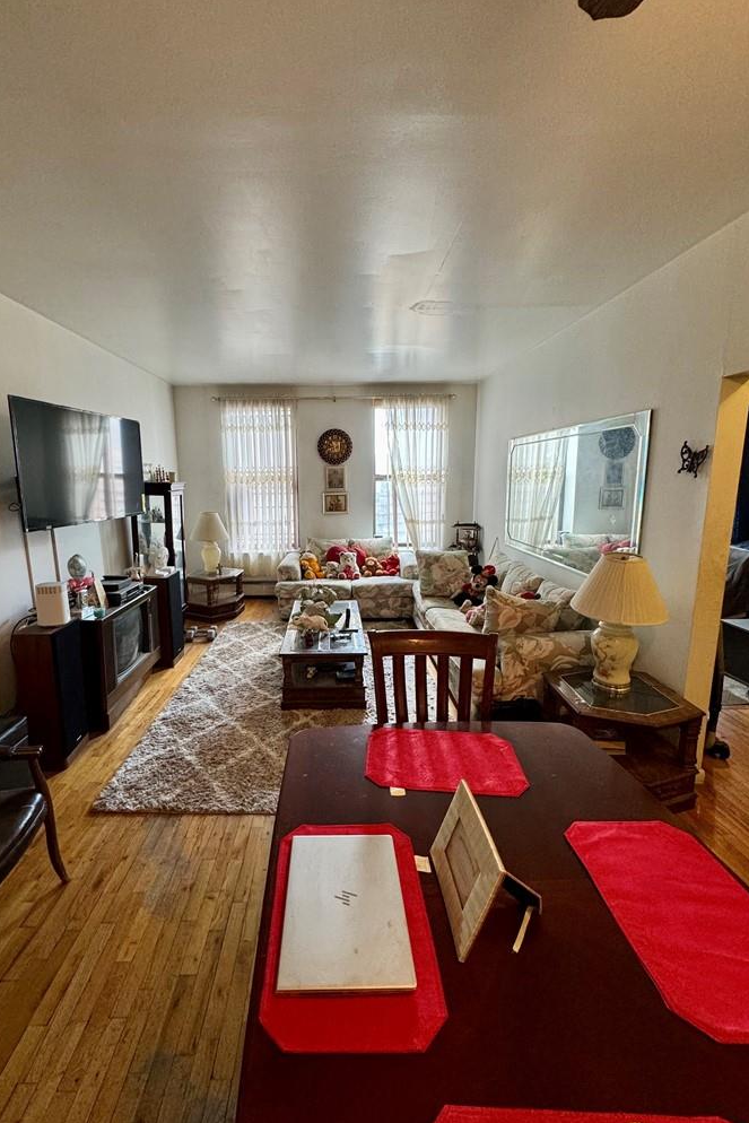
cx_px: 336
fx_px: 468
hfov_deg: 77.1
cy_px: 556
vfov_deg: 100.4
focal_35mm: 15
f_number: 2.2
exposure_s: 1/60
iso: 200
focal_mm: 2.22
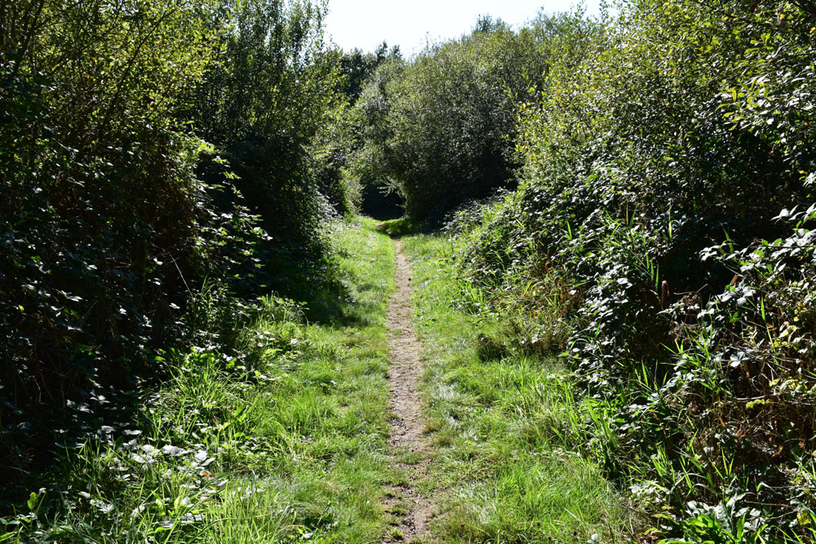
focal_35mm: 30
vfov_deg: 43.6
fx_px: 680
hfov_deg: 61.9
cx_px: 408
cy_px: 272
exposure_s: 1/400
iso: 400
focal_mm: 20
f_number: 10
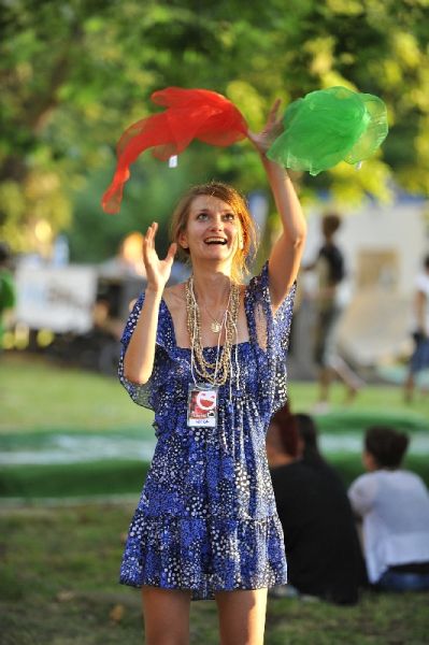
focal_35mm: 160
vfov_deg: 12.8
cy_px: 322
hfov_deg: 8.6
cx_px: 214
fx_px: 2865
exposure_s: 1/320
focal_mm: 160
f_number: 2.8
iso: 500
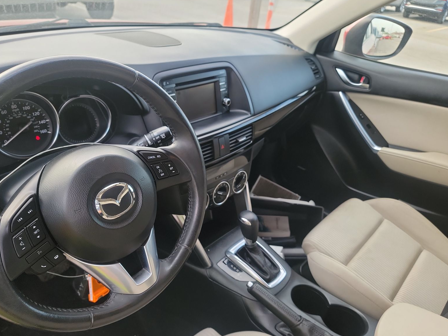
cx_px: 217
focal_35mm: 25
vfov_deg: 54.9
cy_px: 172
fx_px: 324
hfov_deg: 69.4
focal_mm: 6.7
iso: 88
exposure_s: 1/59
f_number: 1.8
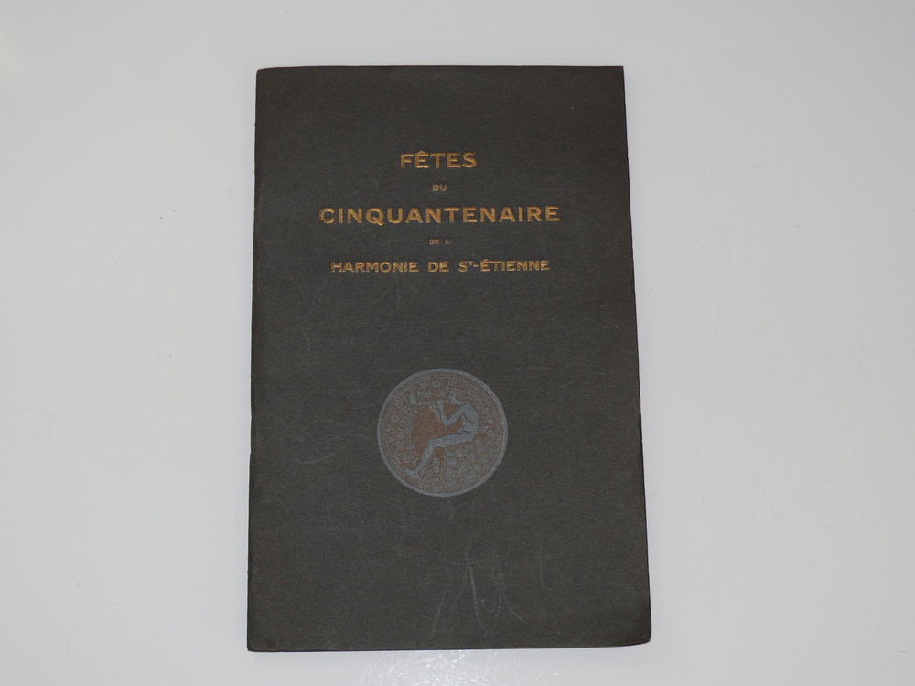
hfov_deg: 31.7
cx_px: 458
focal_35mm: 61
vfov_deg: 24.0
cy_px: 343
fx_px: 1612
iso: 100
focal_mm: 10.9
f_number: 3.2
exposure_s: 1/30
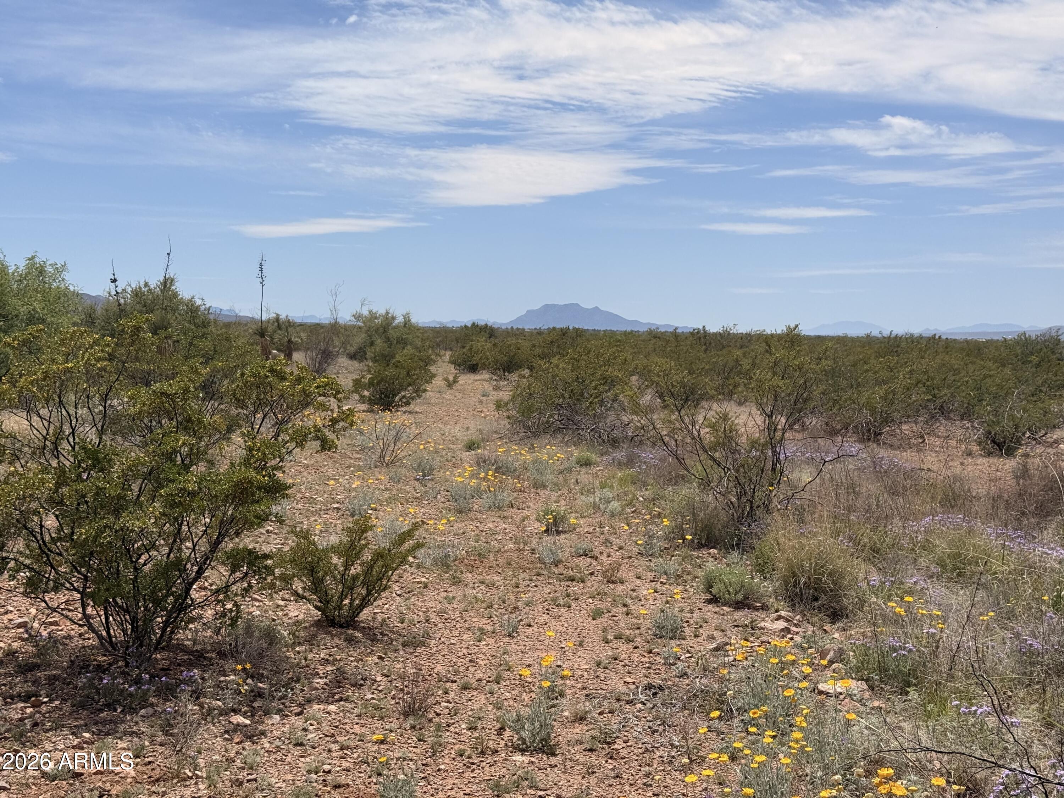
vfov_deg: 30.3
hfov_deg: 39.7
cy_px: 399
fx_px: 1475
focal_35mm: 48
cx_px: 532
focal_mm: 6.76
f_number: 1.78
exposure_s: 1/9901
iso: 80
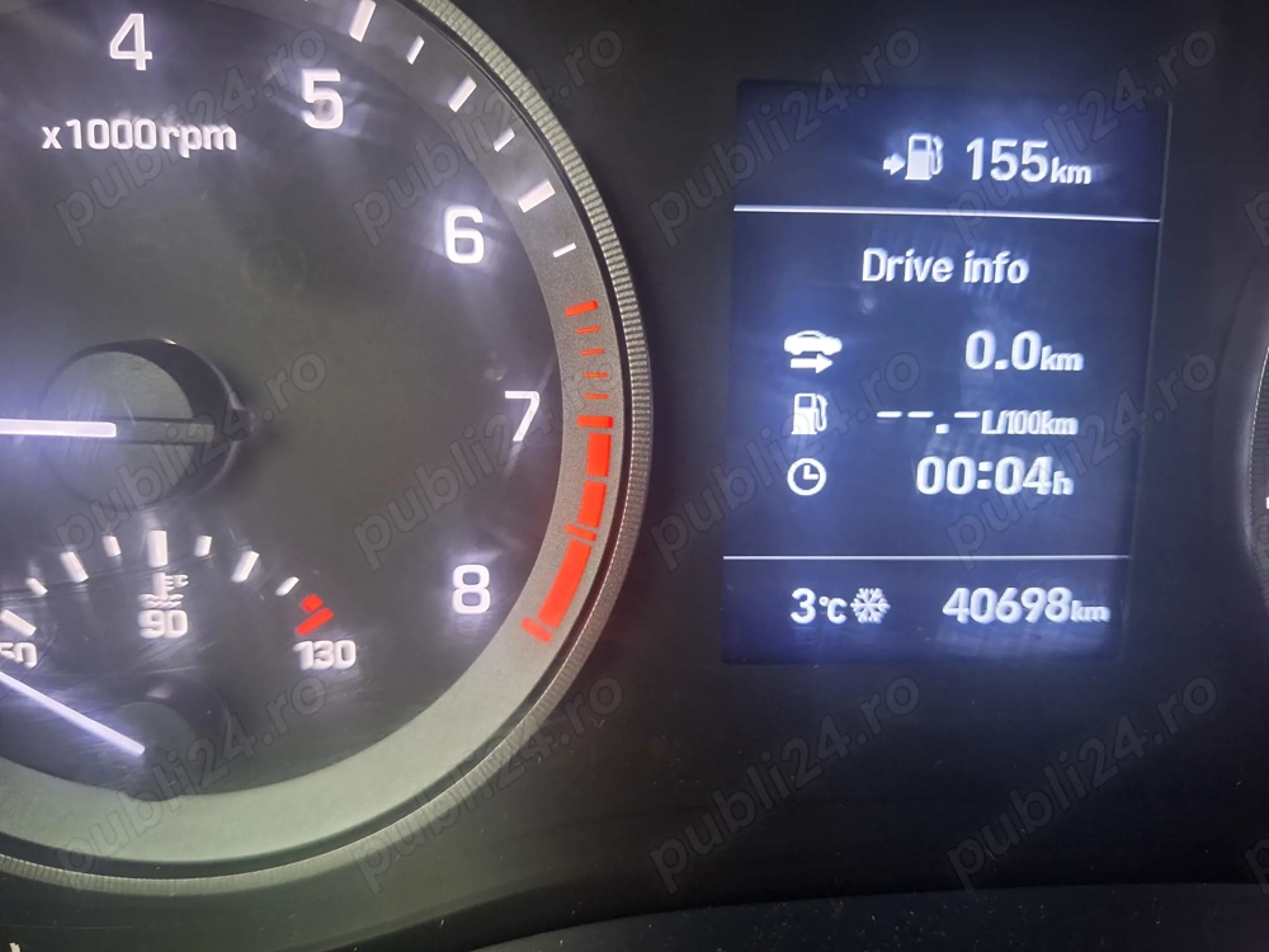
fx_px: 843
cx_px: 634
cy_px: 476
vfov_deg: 58.9
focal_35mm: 23
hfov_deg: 73.9
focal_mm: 5.54
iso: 320
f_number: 1.8
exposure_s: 1/24
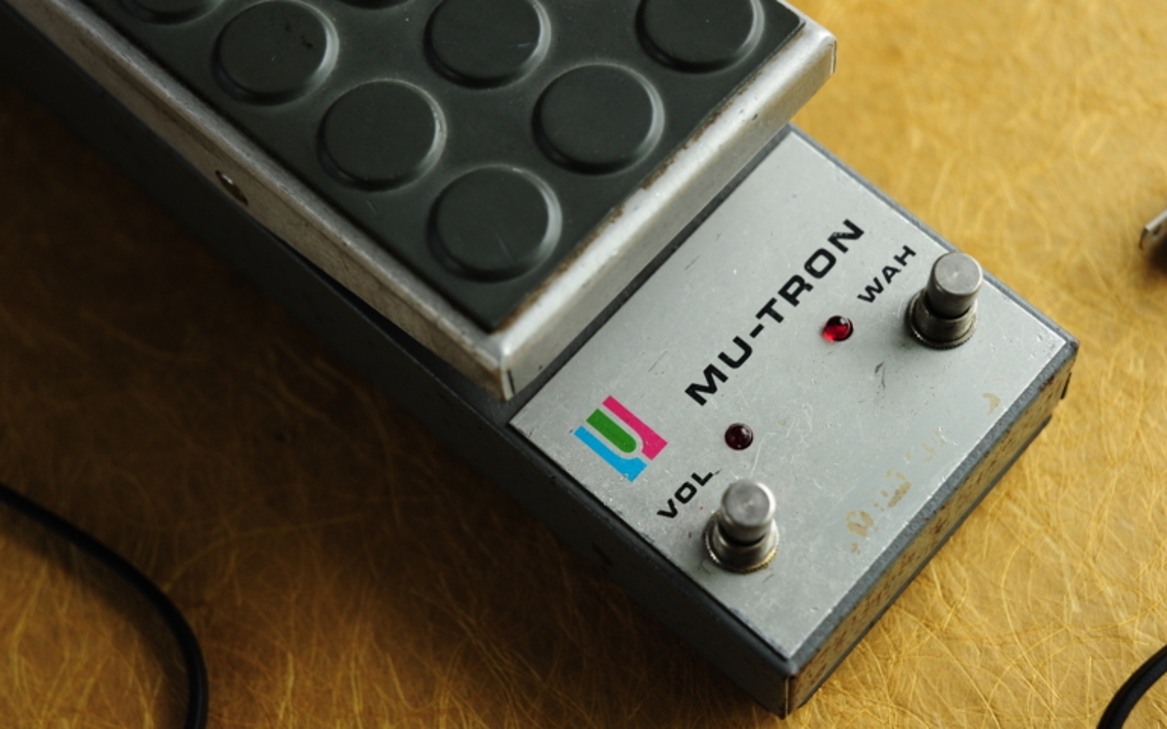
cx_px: 572
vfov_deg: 12.3
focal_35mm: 106
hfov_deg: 19.6
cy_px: 337
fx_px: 3370
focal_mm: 100
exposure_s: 1/50
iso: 1600
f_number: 5.6
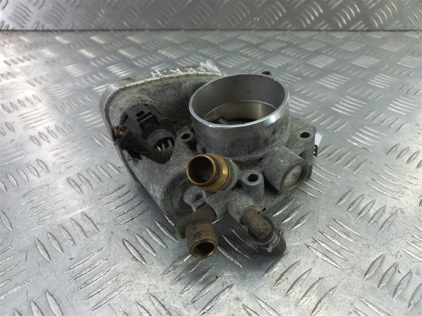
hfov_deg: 69.4
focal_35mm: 25
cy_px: 158
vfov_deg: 54.9
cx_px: 211
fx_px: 305
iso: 64
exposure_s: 1/50
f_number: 1.8
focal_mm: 4.6
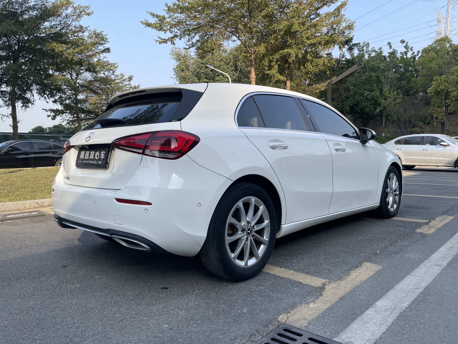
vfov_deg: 53.1
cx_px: 229
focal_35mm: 26
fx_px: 344
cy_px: 172
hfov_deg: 67.3
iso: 32
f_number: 1.6
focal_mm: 4.2
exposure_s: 1/1289
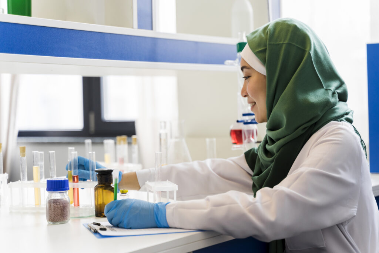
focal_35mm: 75
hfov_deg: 27.0
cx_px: 190
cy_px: 126
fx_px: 790
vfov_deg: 18.2
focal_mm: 75
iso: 640
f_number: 2.8
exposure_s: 1/100
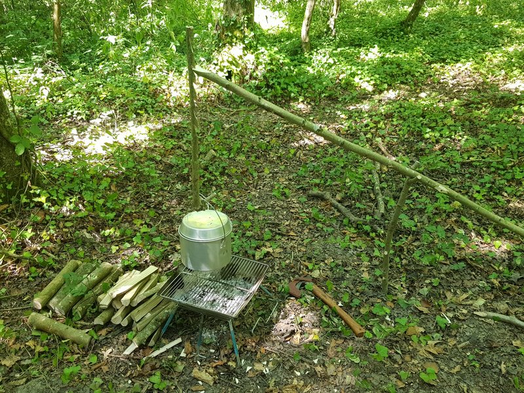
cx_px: 262
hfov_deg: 67.3
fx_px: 394
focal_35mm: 26
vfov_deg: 53.1
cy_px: 196
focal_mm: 4.2
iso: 80
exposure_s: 1/50
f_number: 1.7
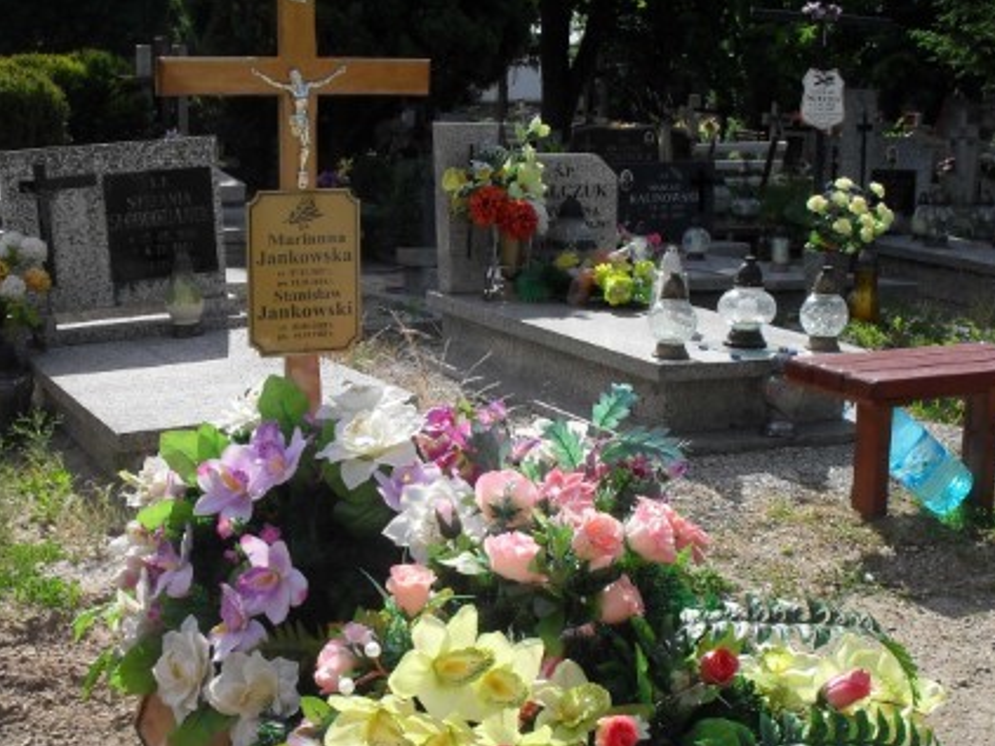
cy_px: 544
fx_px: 1523
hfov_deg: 36.2
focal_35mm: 53
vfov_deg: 27.2
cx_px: 466
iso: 100
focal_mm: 6.3
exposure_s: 1/250
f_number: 8.4
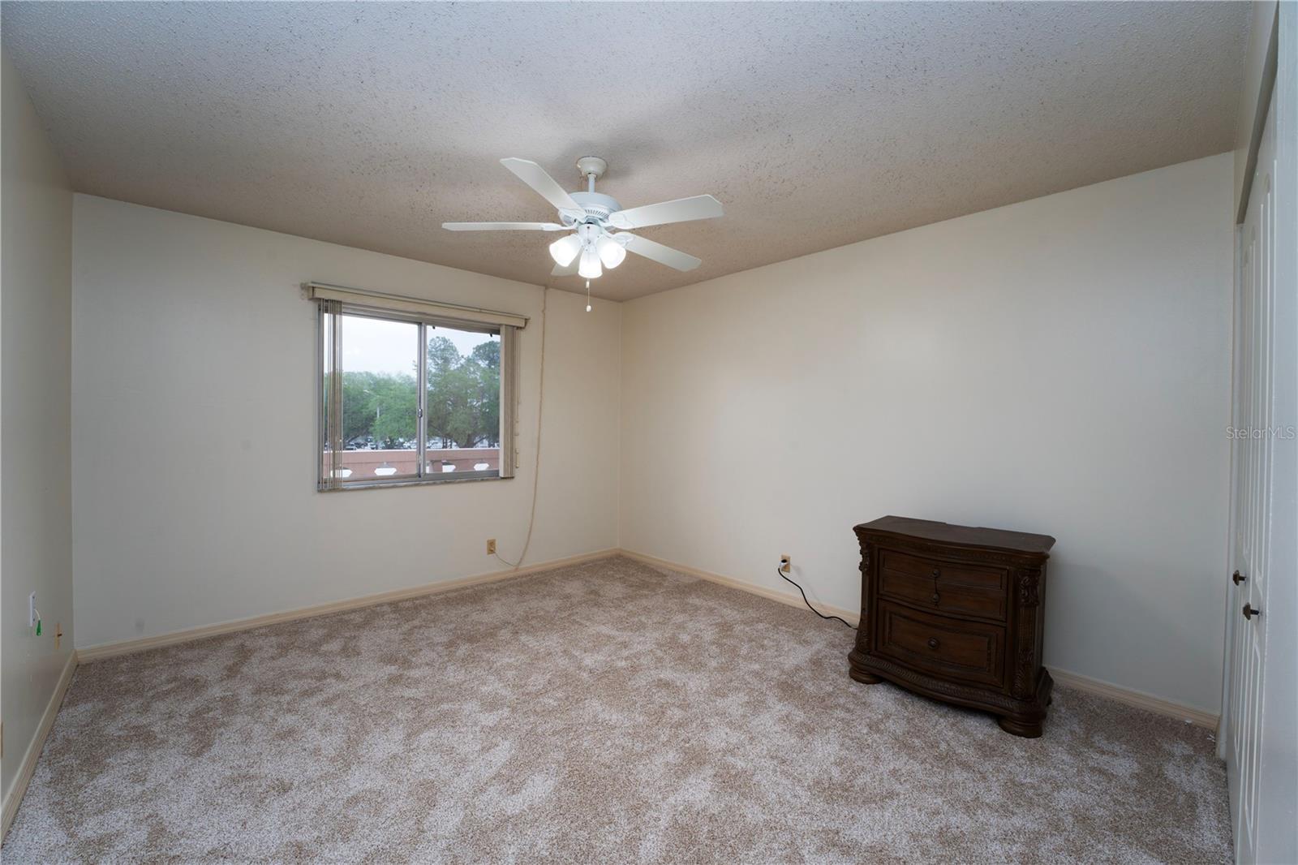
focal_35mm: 14
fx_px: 505
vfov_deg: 81.2
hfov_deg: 104.3
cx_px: 649
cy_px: 432
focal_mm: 14
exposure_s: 1/13
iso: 400
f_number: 10
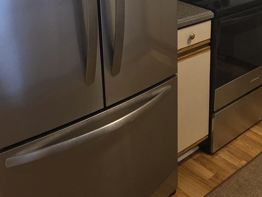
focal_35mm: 47
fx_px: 356
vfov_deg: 29.1
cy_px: 4
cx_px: 251
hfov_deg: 37.0
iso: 500
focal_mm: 2.2
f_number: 1.9
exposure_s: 1/60
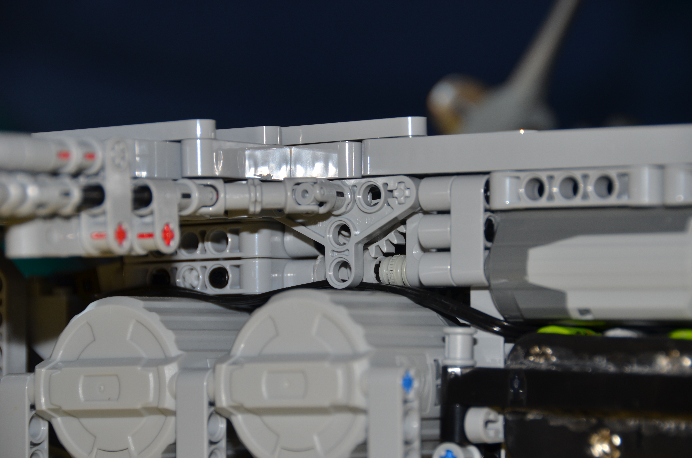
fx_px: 3741
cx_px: 346
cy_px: 229
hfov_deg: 10.6
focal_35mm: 195
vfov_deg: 7.0
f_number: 5.6
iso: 180
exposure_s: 1/60
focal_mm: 130
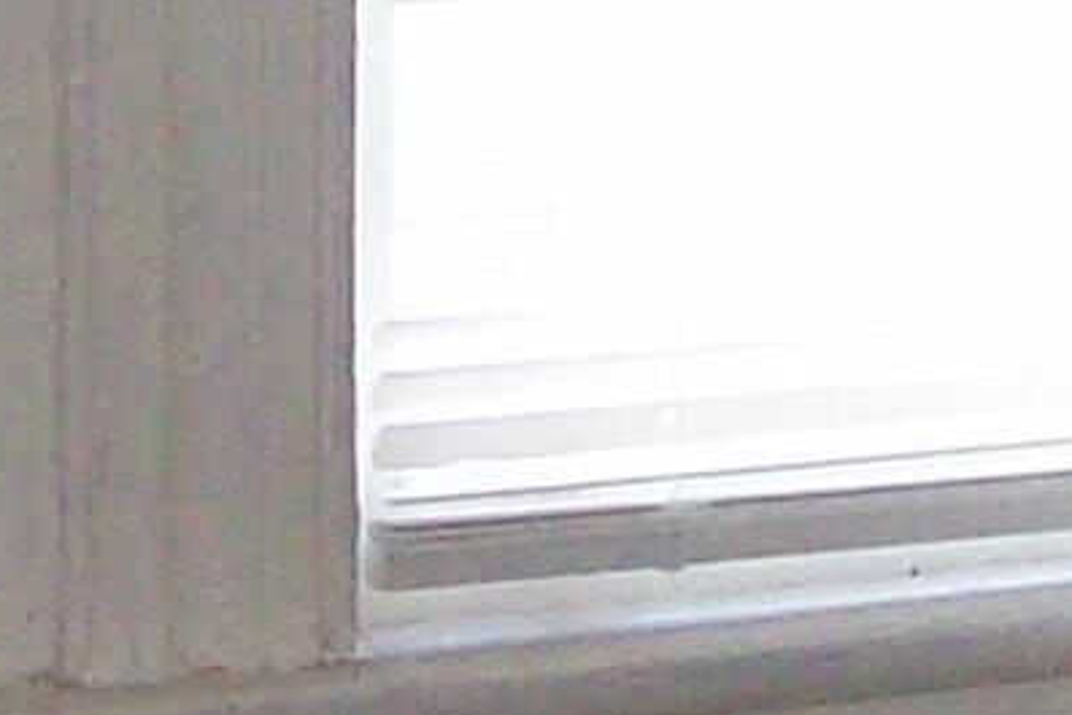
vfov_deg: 4.9
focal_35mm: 283
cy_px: 183
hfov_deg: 7.3
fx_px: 8430
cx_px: 491
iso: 200
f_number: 2.7
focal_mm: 6
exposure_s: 1/64
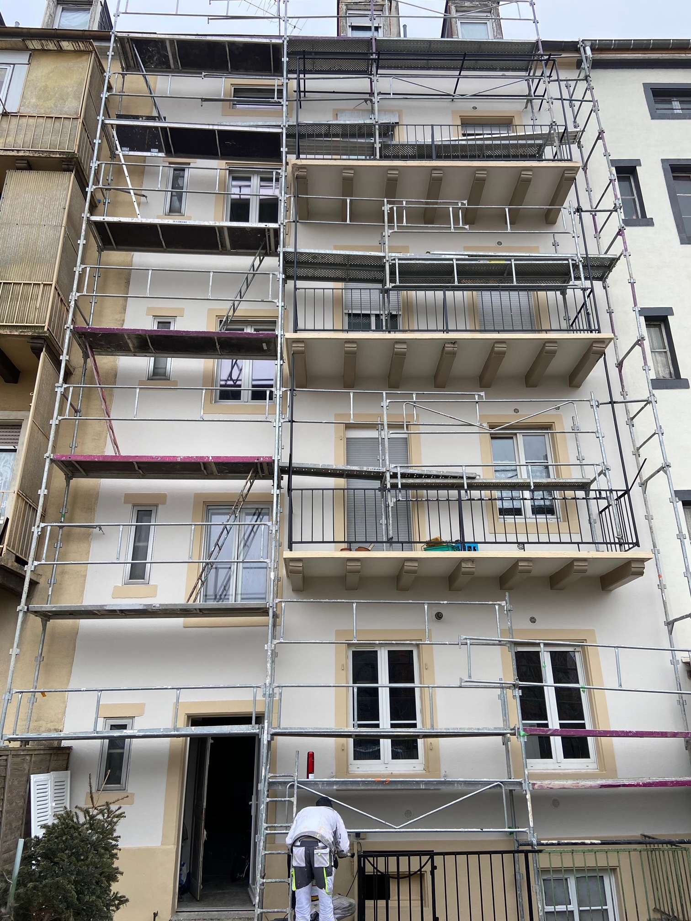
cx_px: 346
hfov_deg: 53.1
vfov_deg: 67.3
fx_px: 692
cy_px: 460
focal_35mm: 26
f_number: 1.8
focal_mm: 4.25
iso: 32
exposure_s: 1/251
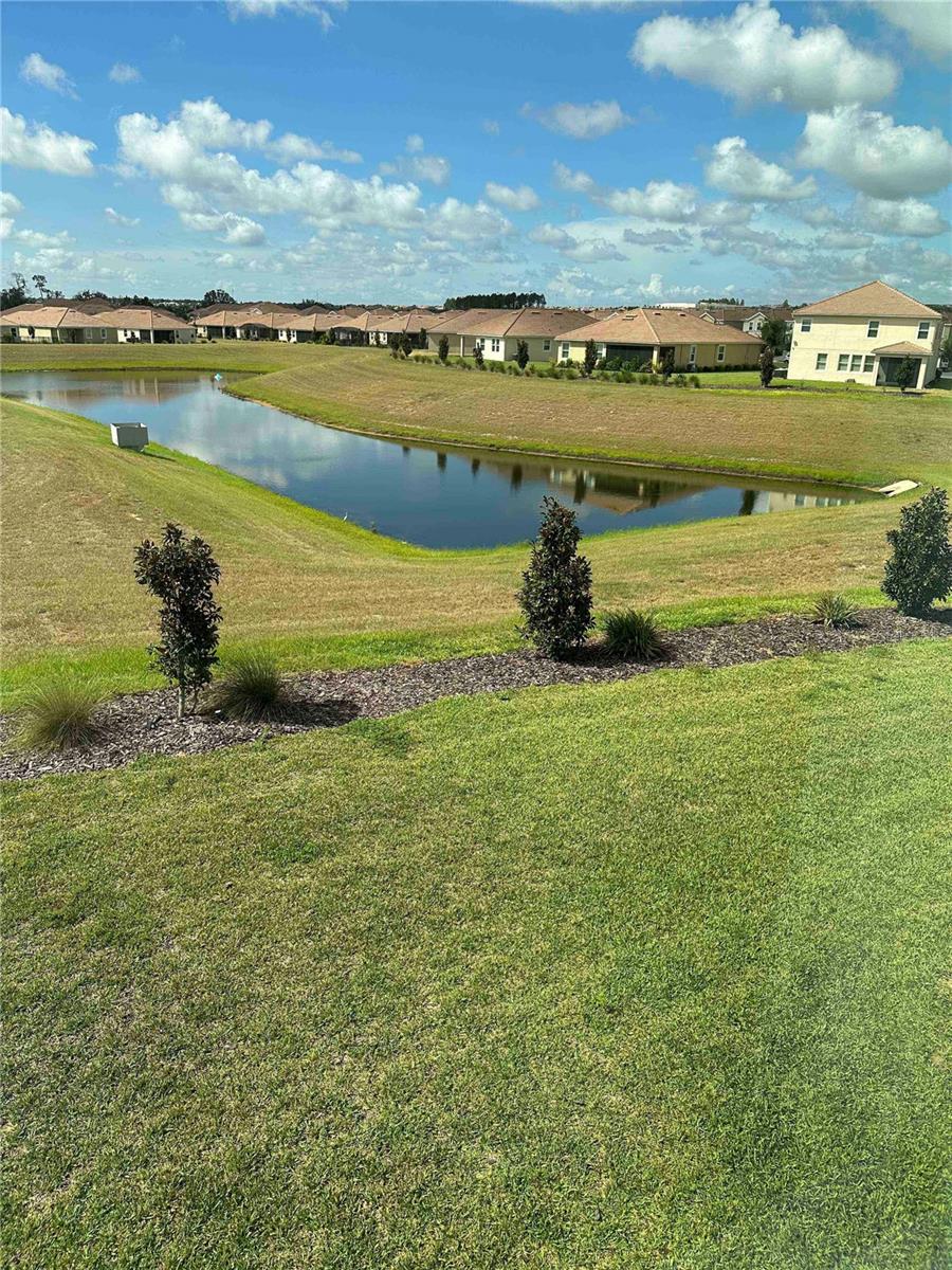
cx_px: 476
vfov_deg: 71.6
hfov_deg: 56.8
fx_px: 880
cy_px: 635
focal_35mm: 24
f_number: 1.78
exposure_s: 1/3058
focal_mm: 6.86
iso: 80
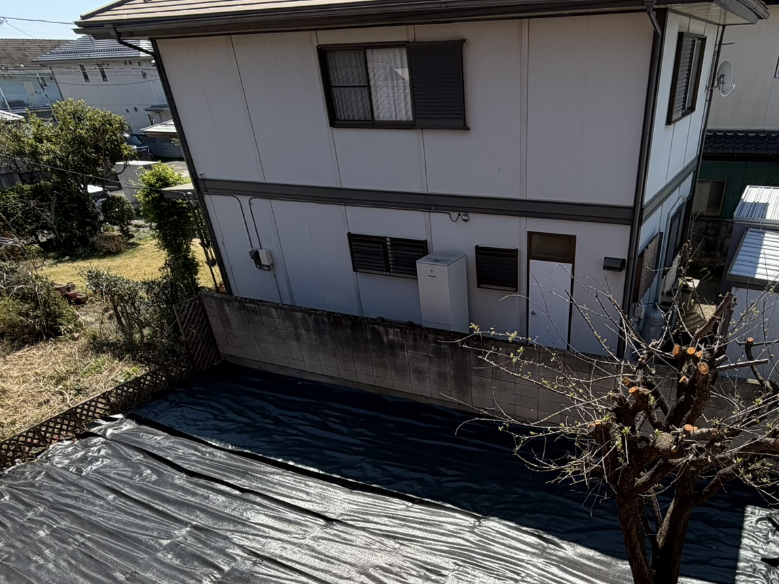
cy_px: 463
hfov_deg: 68.0
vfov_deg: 51.6
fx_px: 563
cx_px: 499
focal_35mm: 25
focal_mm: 2.22
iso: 25
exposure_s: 1/770
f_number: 2.2
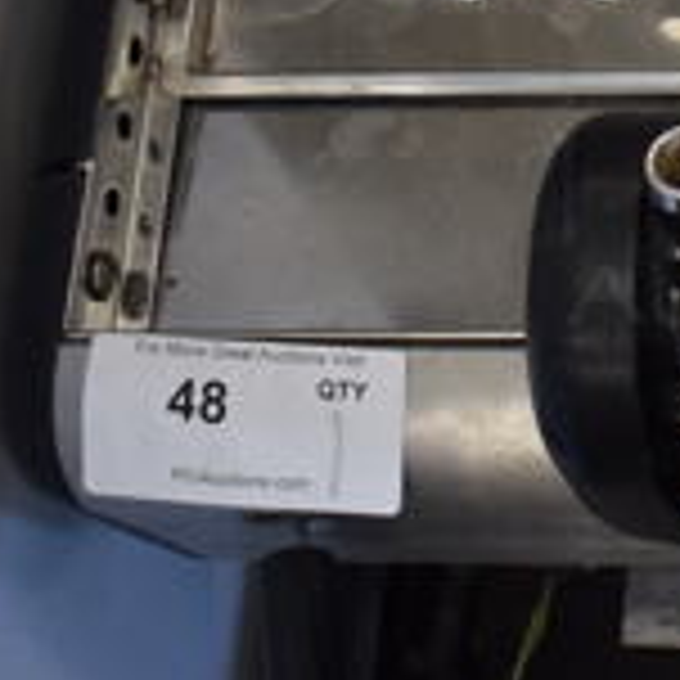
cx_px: 1040
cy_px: 104
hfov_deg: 16.8
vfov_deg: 18.5
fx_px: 2067
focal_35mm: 93
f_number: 3.5
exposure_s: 1/160
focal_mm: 18
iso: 800
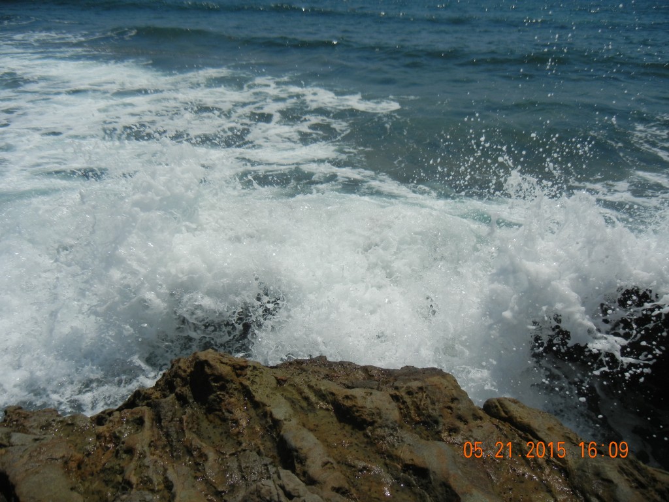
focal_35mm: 30
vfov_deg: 46.8
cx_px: 334
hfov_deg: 60.0
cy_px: 251
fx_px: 580
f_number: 7
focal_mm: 5.4
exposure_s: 1/1412
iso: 160
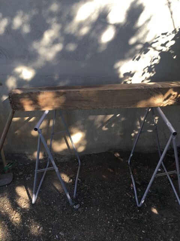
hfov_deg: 48.2
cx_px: 90
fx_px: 201
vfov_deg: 61.7
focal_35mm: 29
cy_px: 120
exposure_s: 1/179
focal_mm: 4.15
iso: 25
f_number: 2.2
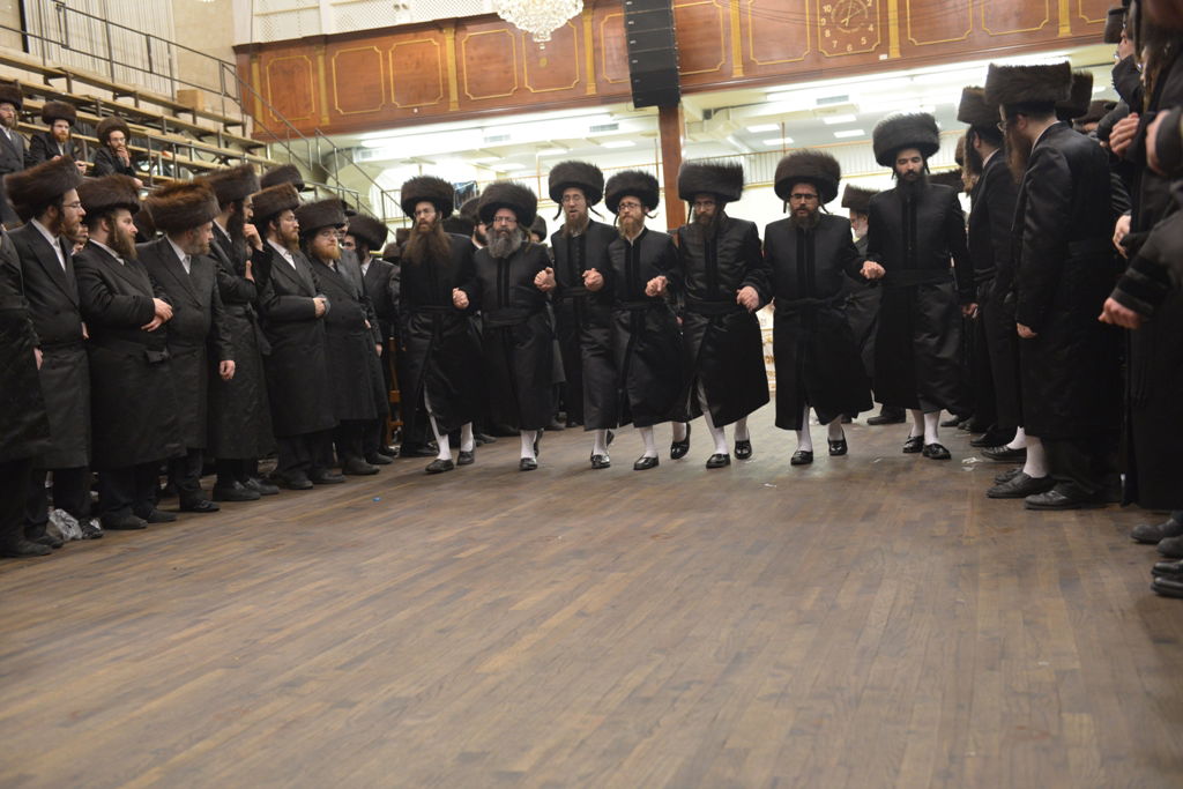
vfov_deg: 35.1
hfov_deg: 50.7
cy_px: 394
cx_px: 592
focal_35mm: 38
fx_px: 1249
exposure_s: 1/160
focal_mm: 38
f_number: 3.5
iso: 2200
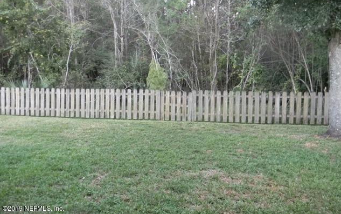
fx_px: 279
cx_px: 172
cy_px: 90
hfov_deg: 62.9
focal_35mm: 30
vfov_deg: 41.7
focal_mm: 5
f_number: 3.5
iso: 800
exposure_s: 1/22.5
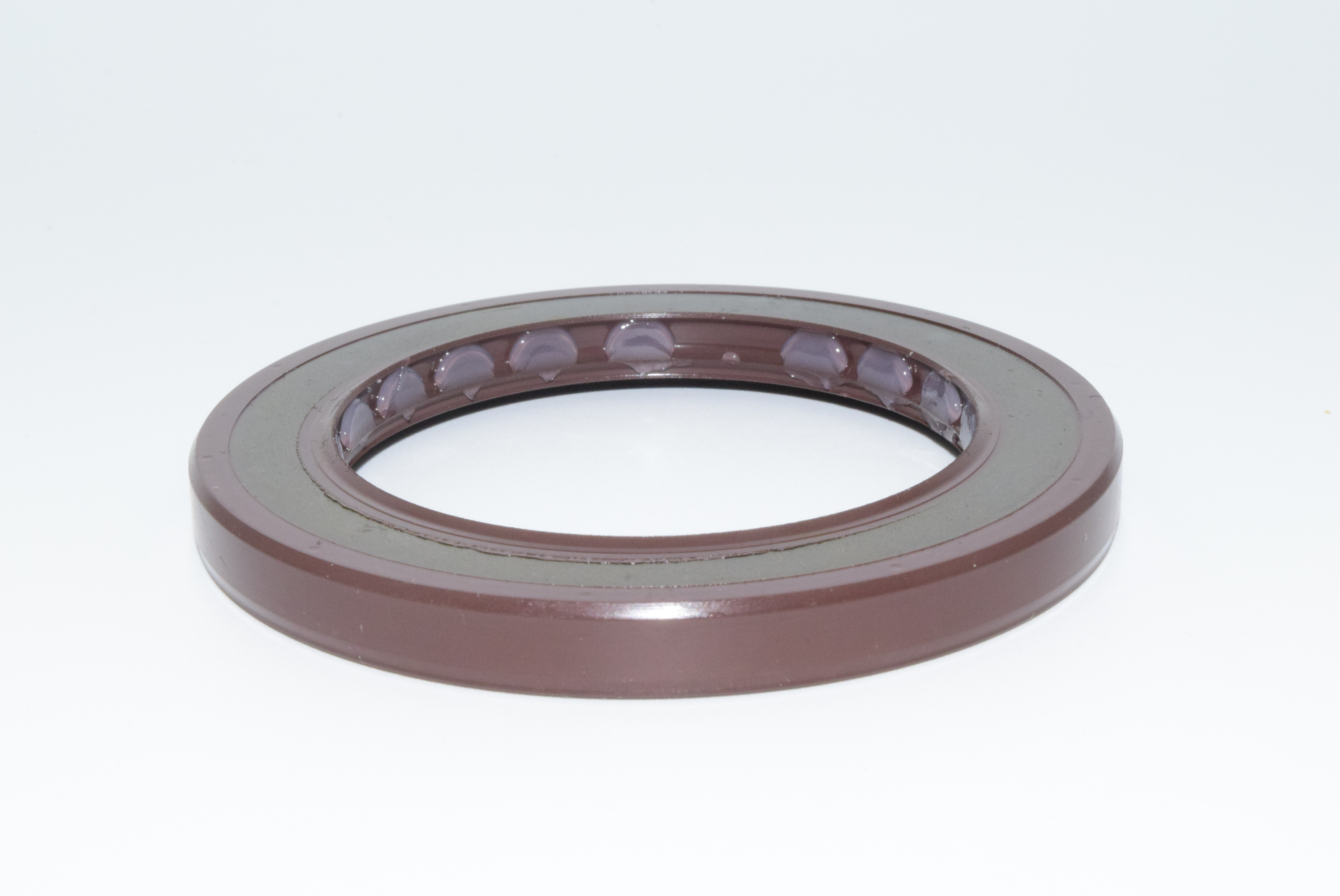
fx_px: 3073
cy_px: 448
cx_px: 670
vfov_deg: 16.6
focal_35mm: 82
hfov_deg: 24.6
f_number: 36
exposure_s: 1/60
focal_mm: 55
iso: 1600
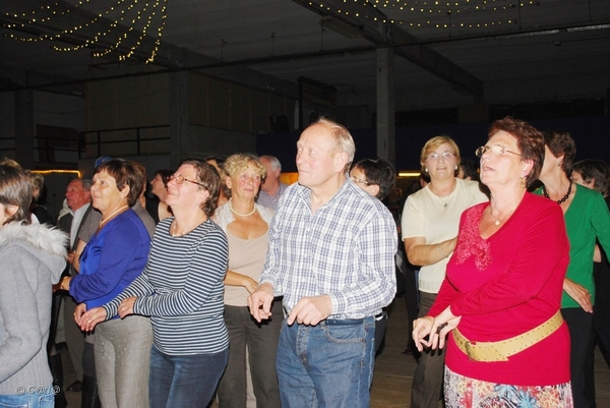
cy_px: 204
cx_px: 305
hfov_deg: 46.4
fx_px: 712
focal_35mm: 42
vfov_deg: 31.9
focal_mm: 28
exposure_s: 1/60
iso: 200
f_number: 4.5
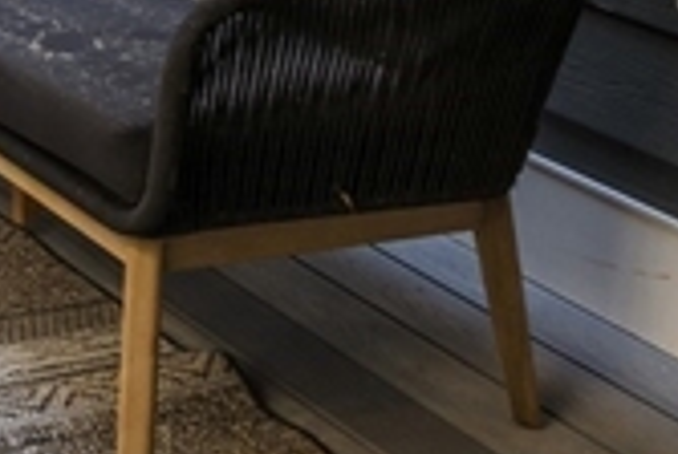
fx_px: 1849
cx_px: -520
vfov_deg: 11.9
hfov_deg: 17.2
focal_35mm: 98
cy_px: -557
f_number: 7.1
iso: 320
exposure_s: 1/20
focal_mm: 16
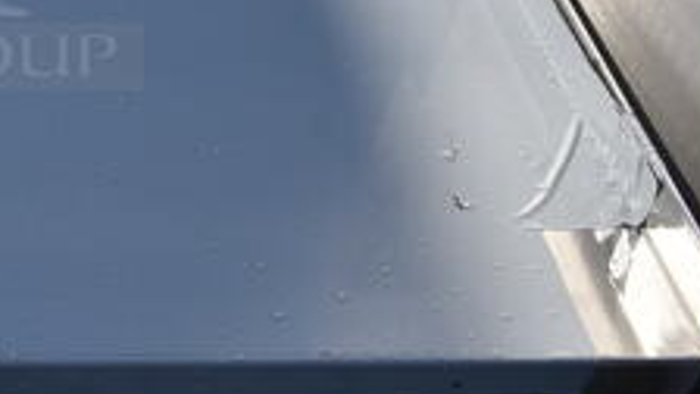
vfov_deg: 15.2
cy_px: -75
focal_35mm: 77
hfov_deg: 24.2
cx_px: -203
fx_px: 1429
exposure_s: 1/320
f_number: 9
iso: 100
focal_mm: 18
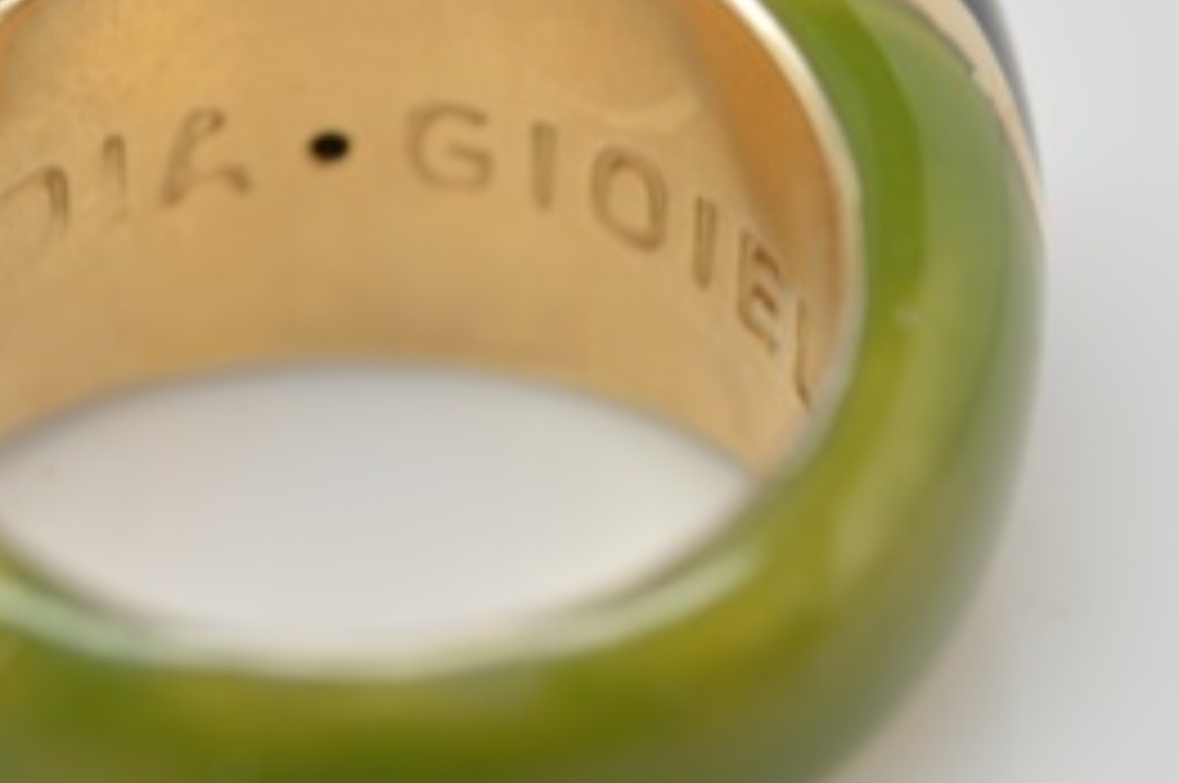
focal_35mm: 117
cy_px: 306
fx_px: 3827
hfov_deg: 17.5
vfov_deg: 11.7
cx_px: 432
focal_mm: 34
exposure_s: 1/15
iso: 200
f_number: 5.6
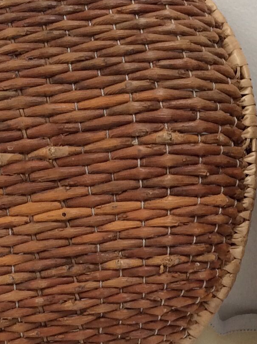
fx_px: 1013
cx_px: 234
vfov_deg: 19.2
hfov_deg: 14.3
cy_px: 258
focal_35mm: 102
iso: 32
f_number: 2.4
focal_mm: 3.3
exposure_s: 1/25
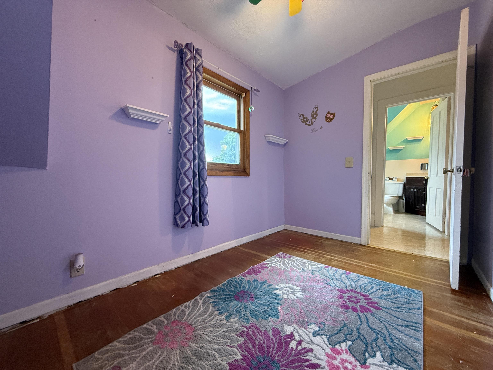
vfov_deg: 85.7
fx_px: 199
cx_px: 246
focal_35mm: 14
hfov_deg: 102.1
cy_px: 185
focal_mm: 2.22
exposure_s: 1/60
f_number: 2.2
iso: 500
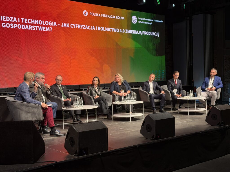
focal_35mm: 48
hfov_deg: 39.7
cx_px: 115
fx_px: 319
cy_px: 86
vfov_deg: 30.3
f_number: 1.78
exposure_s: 1/60
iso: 100
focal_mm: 6.76
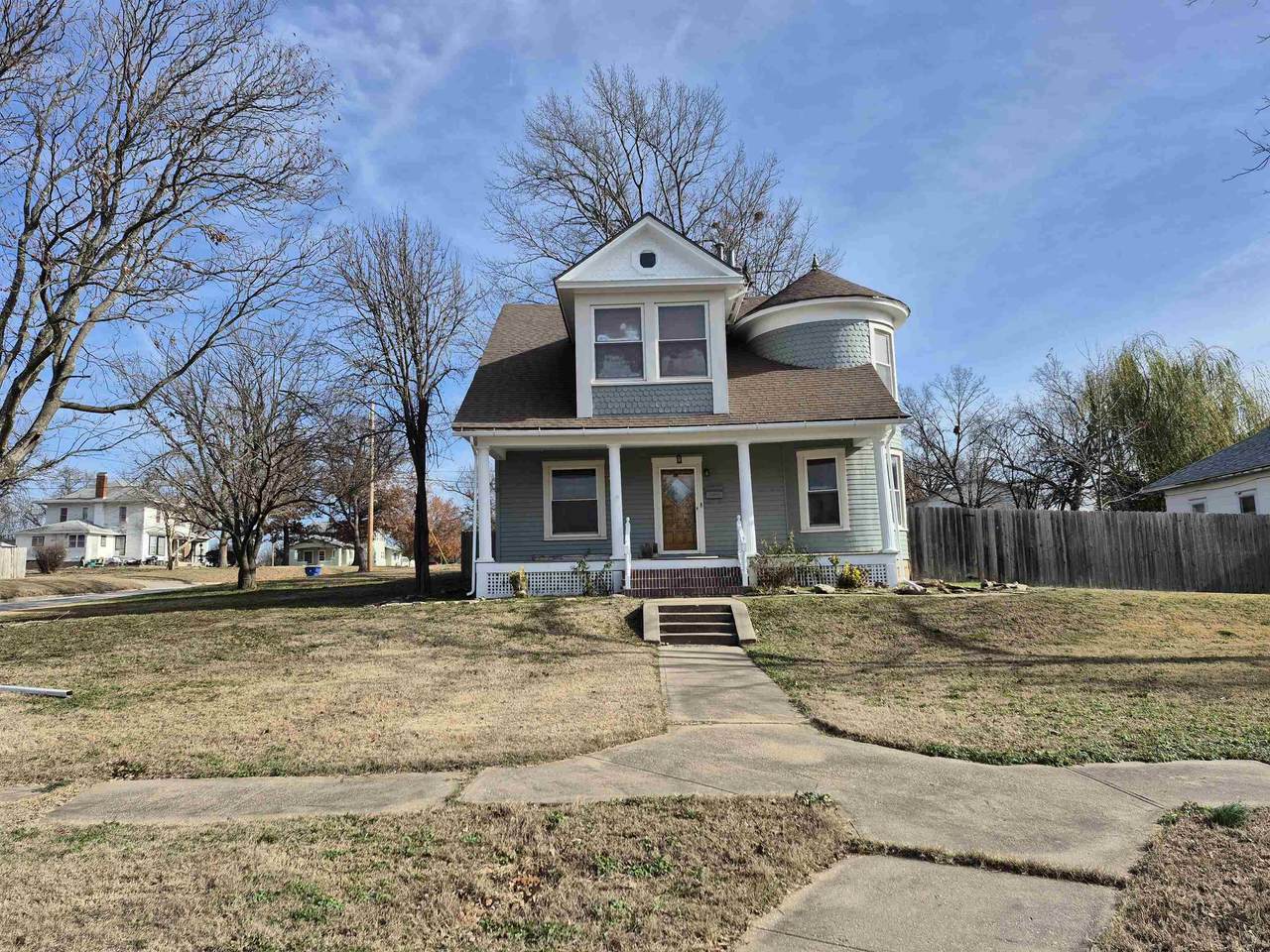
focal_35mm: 23
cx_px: 635
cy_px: 476
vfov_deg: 58.9
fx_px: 844
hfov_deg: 73.9
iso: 25
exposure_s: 1/1556
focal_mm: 5.4
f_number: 1.8
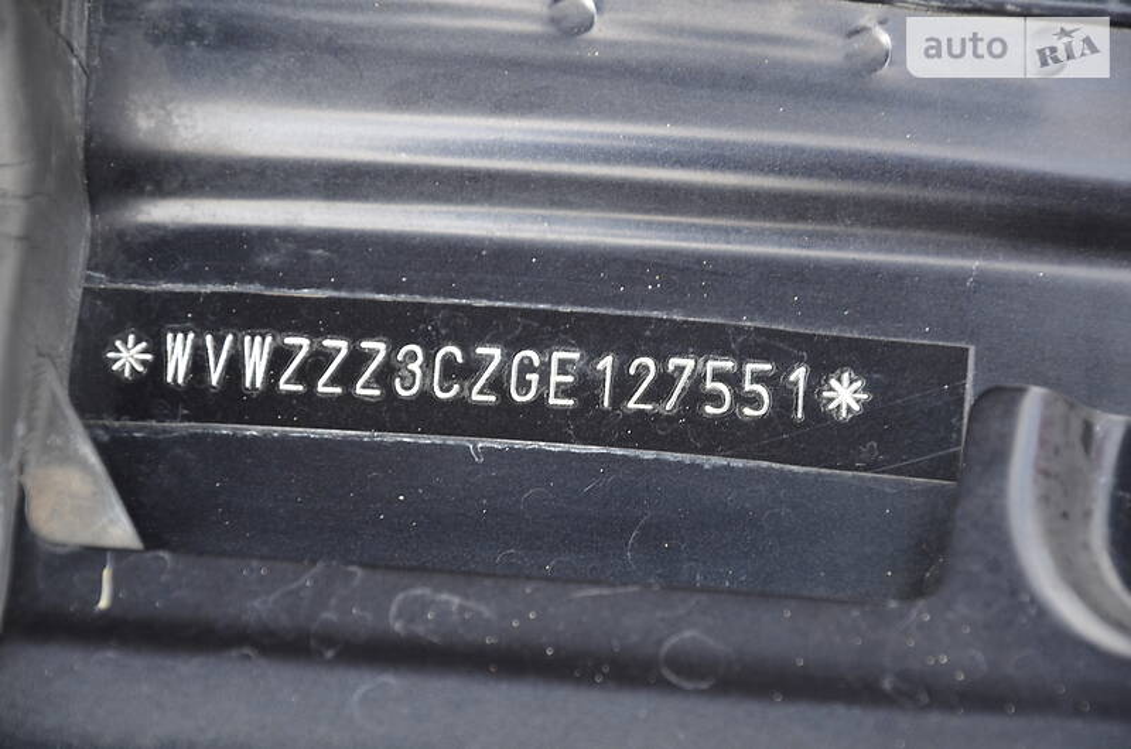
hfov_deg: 13.1
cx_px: 566
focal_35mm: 158
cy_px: 374
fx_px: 4938
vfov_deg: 8.7
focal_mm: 105
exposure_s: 1/125
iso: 400
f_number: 5.6
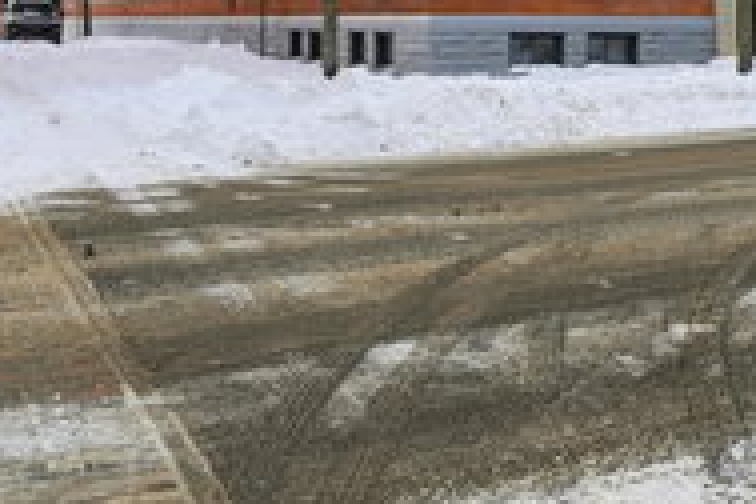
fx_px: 1197
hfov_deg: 32.6
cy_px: -90
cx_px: 732
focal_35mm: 57
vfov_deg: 22.1
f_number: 11
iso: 400
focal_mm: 21
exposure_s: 1/400
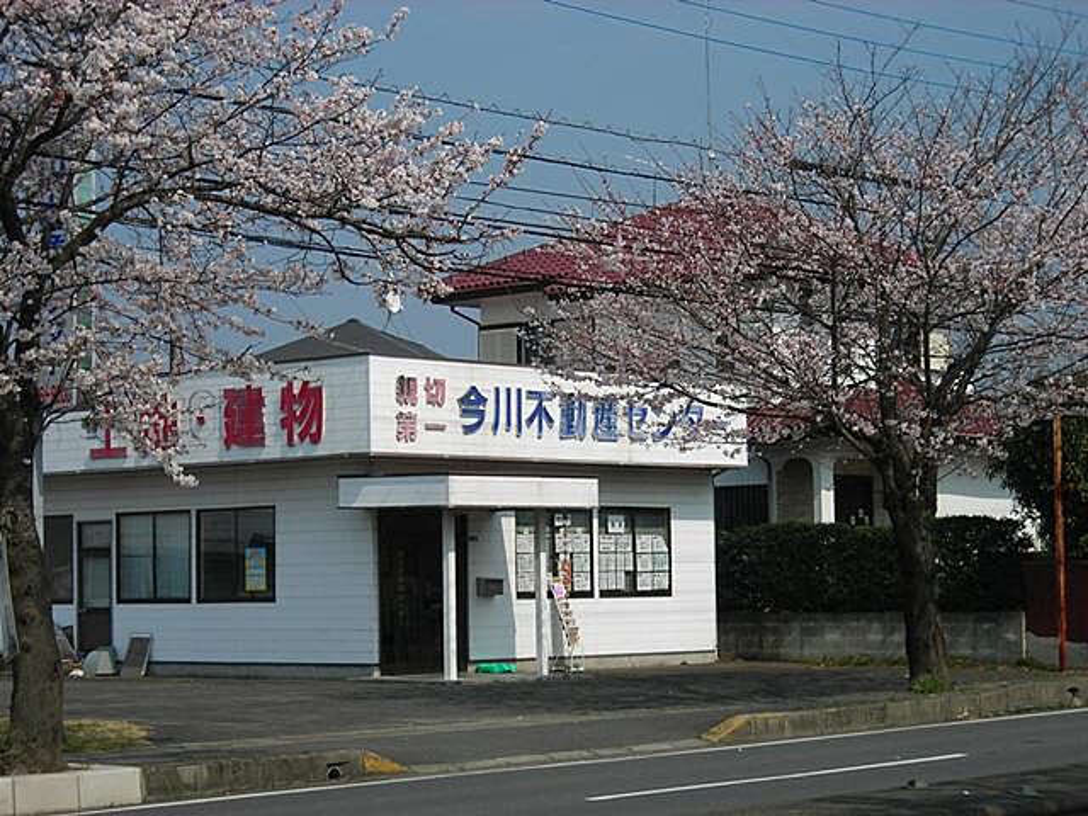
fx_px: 2829
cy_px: 408
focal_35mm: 90
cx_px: 544
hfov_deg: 21.8
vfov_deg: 16.4
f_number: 9.1
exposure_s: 1/158
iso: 50
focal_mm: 14.8
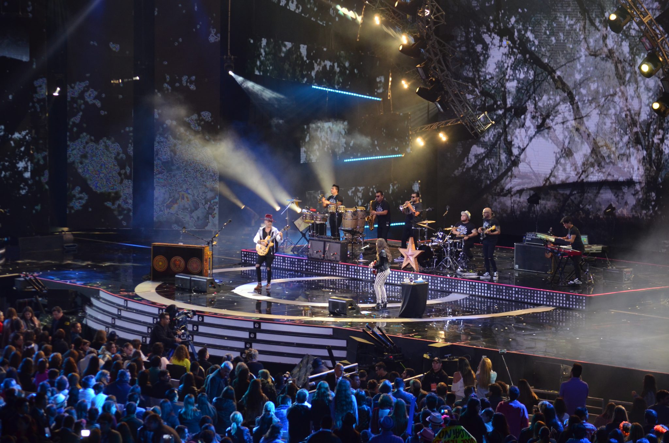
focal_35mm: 120
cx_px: 334
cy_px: 222
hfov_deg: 17.1
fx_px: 2225
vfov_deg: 11.4
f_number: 4.2
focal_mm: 80
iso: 800
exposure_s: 1/125
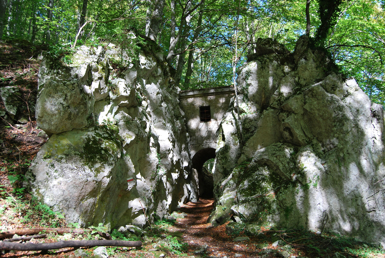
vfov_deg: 45.8
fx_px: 305
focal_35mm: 28
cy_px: 129
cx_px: 192
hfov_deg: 64.5
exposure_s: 1/100
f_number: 5
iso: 200
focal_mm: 19
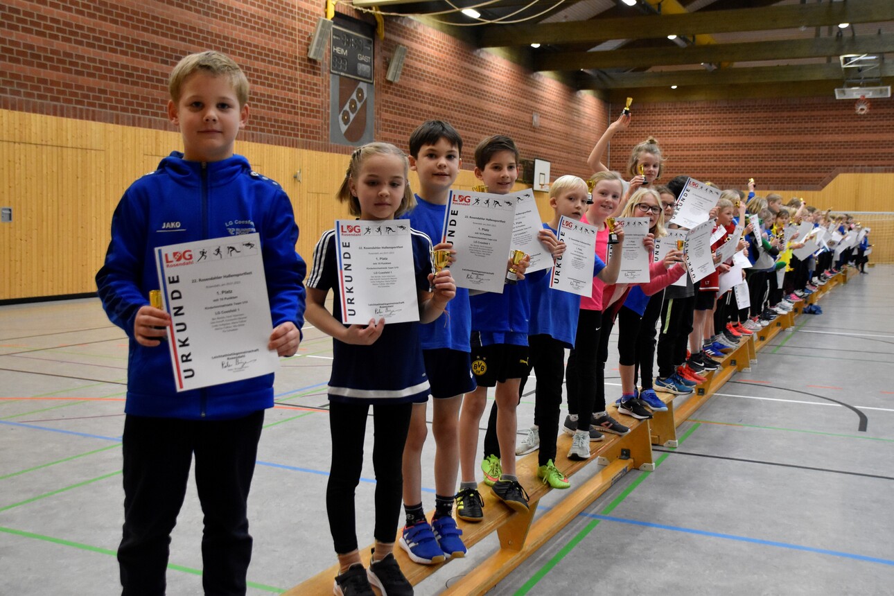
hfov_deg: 57.2
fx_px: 819
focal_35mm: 33
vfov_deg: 40.0
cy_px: 298
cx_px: 447
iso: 3200
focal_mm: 22
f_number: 3.8
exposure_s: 1/250
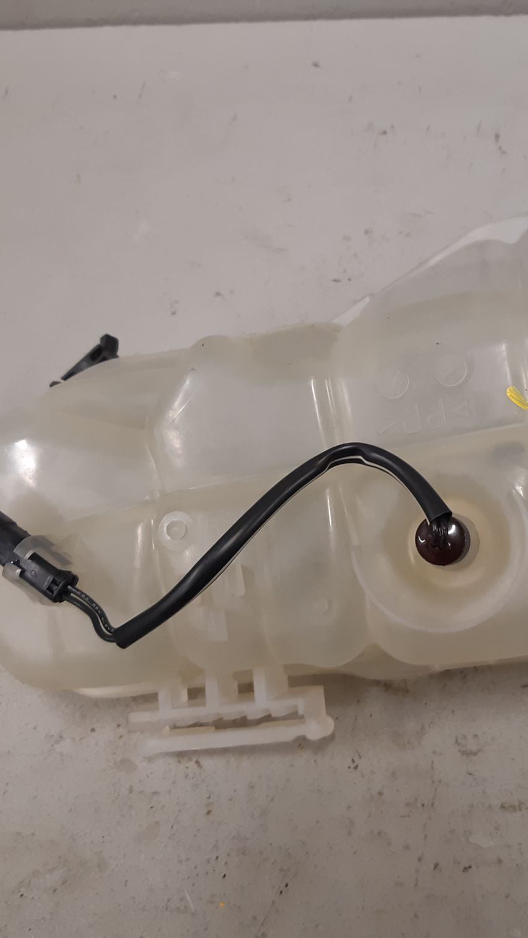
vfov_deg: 52.8
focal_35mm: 38
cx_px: 366
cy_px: 467
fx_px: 946
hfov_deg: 30.9
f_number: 1.7
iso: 125
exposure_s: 1/50
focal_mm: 3.93
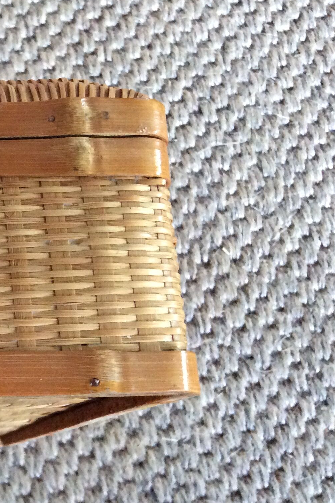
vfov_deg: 35.1
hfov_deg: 21.8
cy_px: 254
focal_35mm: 57
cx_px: -77
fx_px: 796
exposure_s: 1/25
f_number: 2.4
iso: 320
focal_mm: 3.3
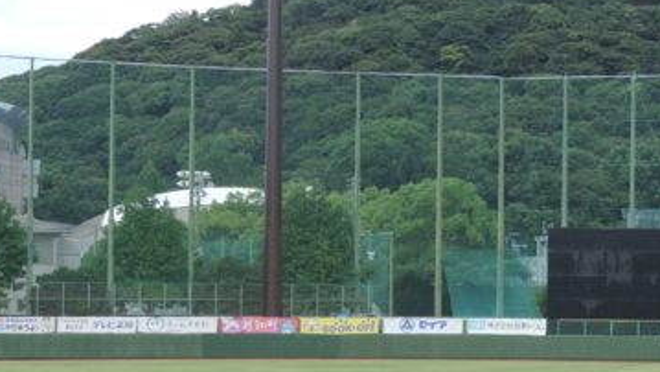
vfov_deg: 10.6
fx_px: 1995
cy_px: 265
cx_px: 388
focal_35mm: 114
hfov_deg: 18.8
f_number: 3.5
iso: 80
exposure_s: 1/80
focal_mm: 8.3
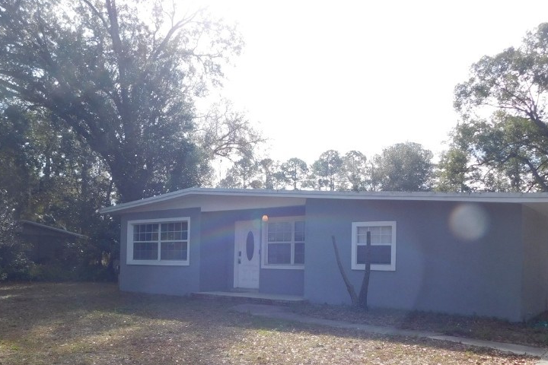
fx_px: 518
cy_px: 261
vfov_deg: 38.2
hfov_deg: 55.8
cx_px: 271
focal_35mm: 34
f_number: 3
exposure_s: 1/640
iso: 125
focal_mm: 4
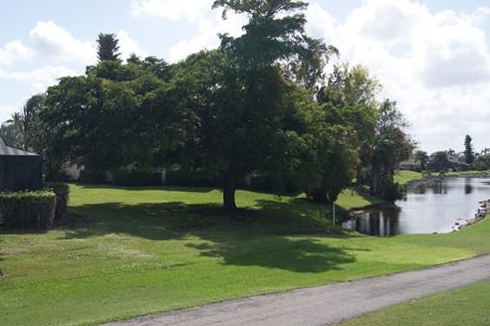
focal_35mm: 39
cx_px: 244
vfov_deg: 34.2
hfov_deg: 49.6
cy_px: 153
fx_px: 531
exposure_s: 1/200
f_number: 10
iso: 100
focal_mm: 20
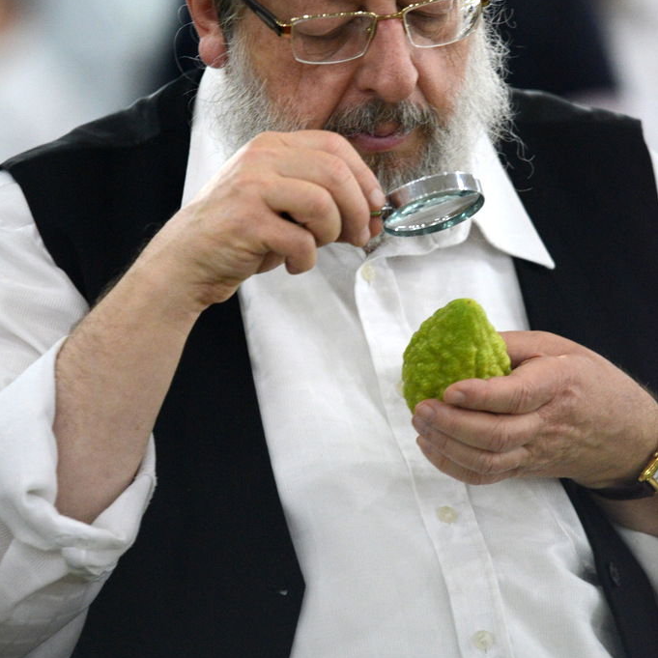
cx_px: 329
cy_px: 214
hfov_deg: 5.7
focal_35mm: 307
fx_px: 6602
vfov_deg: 5.7
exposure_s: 1/250
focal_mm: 240
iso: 4000
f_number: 4
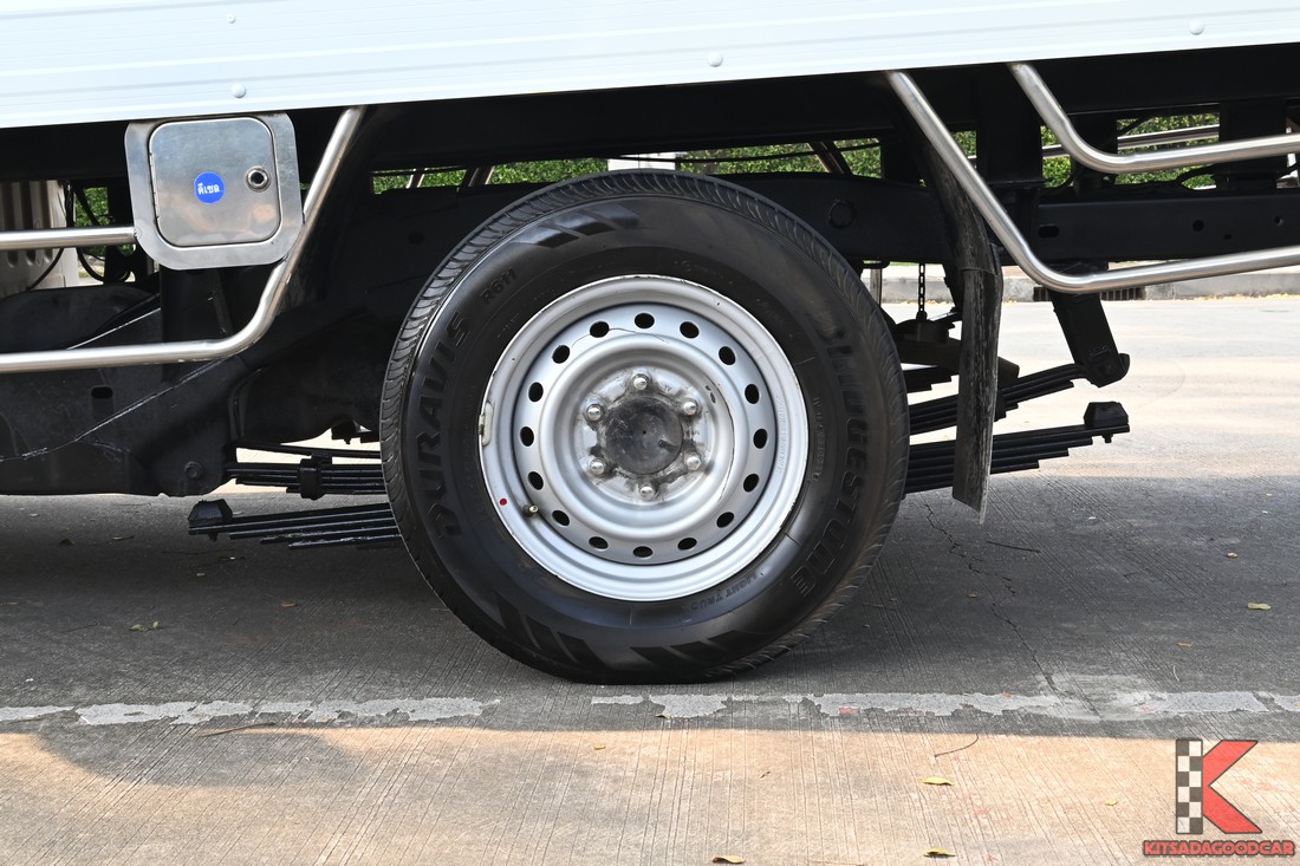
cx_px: 650
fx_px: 1733
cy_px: 433
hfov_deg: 41.1
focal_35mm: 48
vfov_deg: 28.1
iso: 640
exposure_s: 1/30
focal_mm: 32
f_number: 14
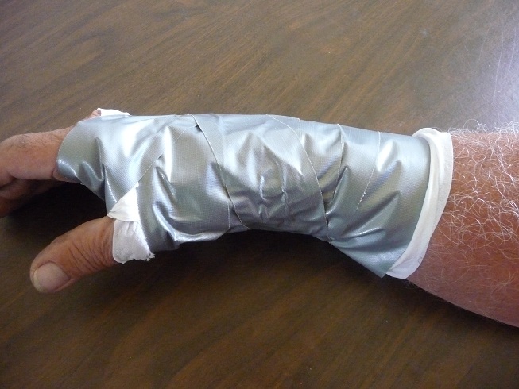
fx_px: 420
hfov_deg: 63.4
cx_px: 260
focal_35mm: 28
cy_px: 194
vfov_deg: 49.8
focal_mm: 4.7
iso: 800
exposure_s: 1/40
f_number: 3.3
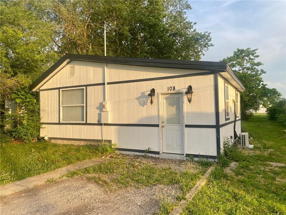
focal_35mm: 26
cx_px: 143
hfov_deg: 67.3
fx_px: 215
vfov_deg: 53.1
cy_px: 108
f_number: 1.8
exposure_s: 1/678
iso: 32
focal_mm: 4.25
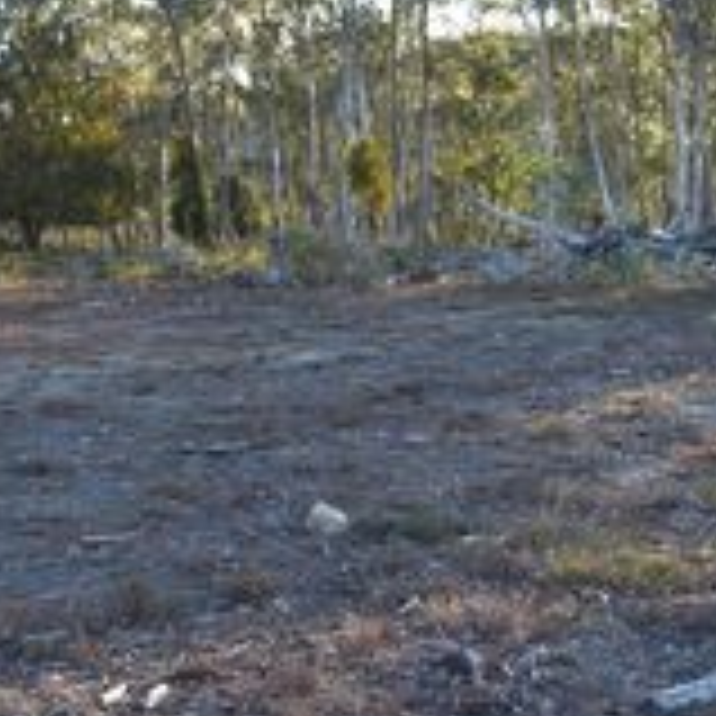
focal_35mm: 68
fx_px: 1591
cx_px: 221
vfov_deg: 25.3
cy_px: 268
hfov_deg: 25.2
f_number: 3.5
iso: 200
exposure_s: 1/200
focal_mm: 18
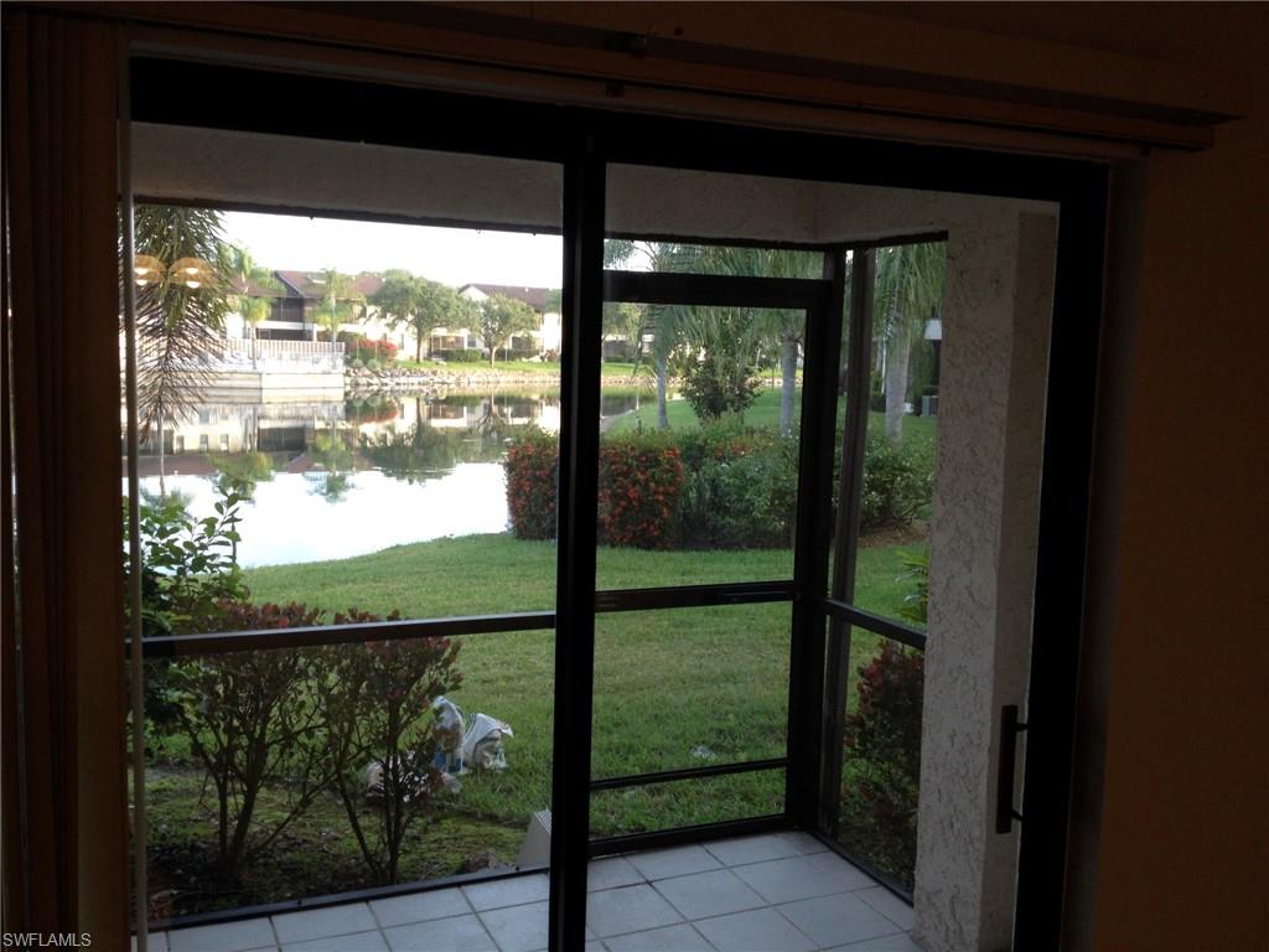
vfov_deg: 40.7
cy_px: 476
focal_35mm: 35
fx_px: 1283
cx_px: 634
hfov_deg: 52.6
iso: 50
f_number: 2.4
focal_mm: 4.28
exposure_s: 1/40
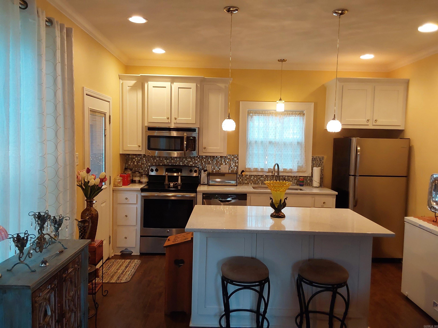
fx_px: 354
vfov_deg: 49.7
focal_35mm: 28
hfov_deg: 63.4
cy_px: 164
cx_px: 219
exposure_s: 1/60
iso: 200
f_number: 1.9
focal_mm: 2.91
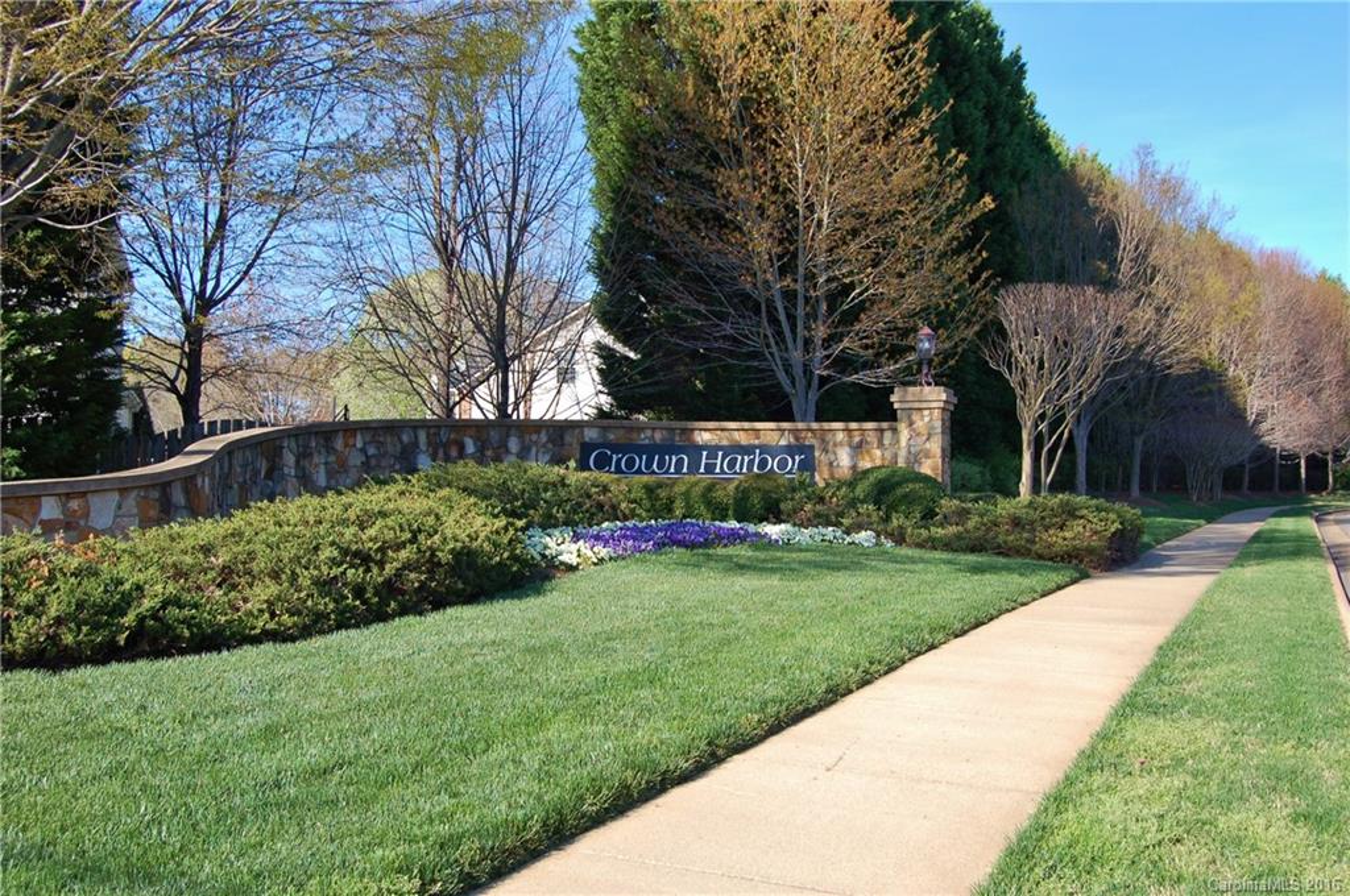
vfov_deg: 38.3
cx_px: 675
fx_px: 1292
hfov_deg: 55.2
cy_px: 448
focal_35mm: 34
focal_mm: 23
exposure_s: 1/200
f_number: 8
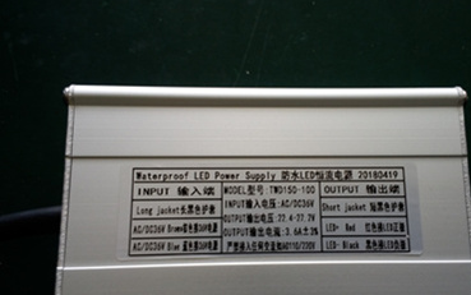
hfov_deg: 56.5
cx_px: 270
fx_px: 437
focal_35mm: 34
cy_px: 168
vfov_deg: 37.2
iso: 64
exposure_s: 1/50
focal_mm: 3.6
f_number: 2.09
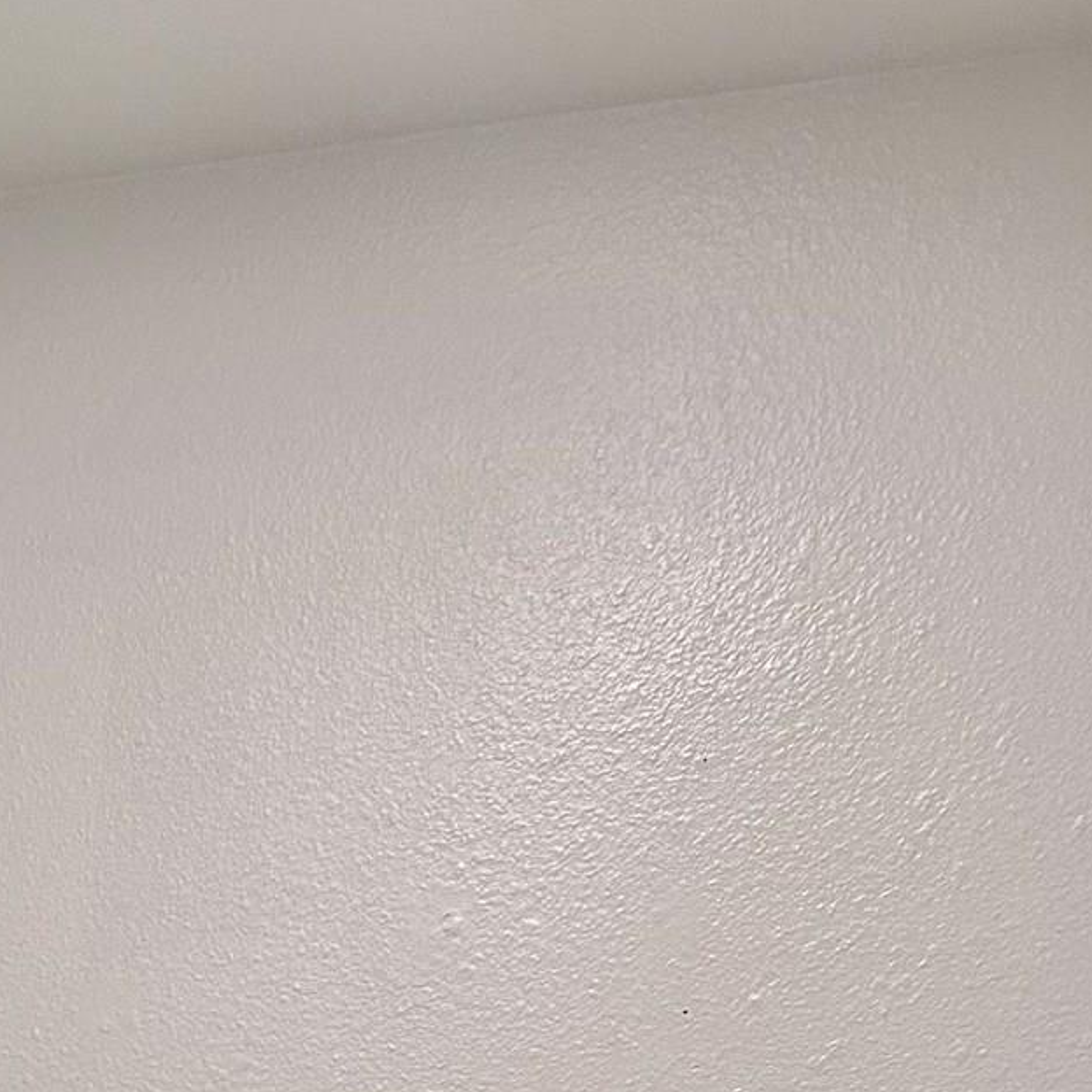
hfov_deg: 18.7
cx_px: -384
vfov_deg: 16.9
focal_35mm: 85
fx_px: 3034
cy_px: 1951
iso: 125
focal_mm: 5.7
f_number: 1.5
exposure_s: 1/120
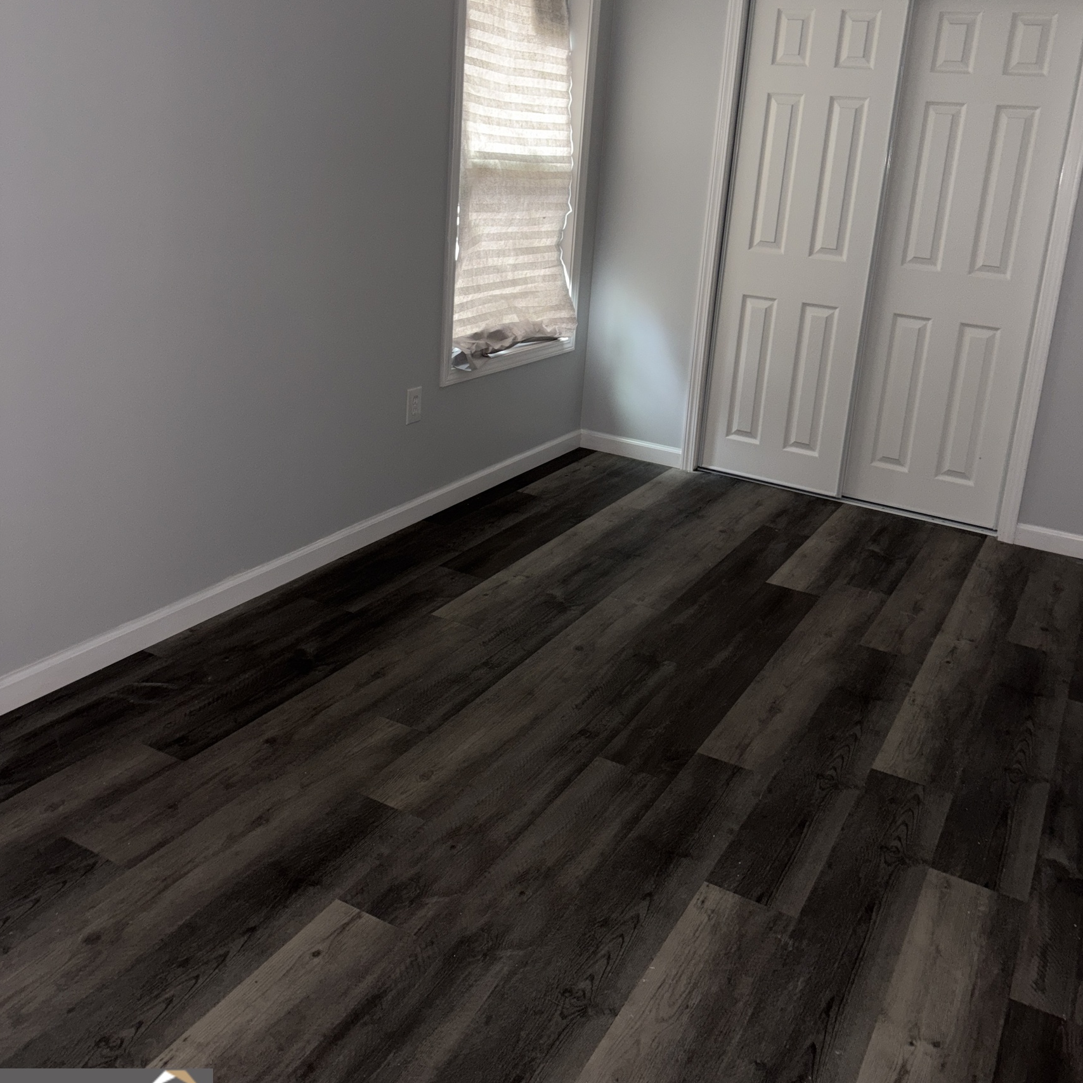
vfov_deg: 52.0
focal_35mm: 31
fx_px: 1097
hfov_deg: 52.5
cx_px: 542
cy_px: 411
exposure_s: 1/7
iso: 100
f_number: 1.6
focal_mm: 5.96
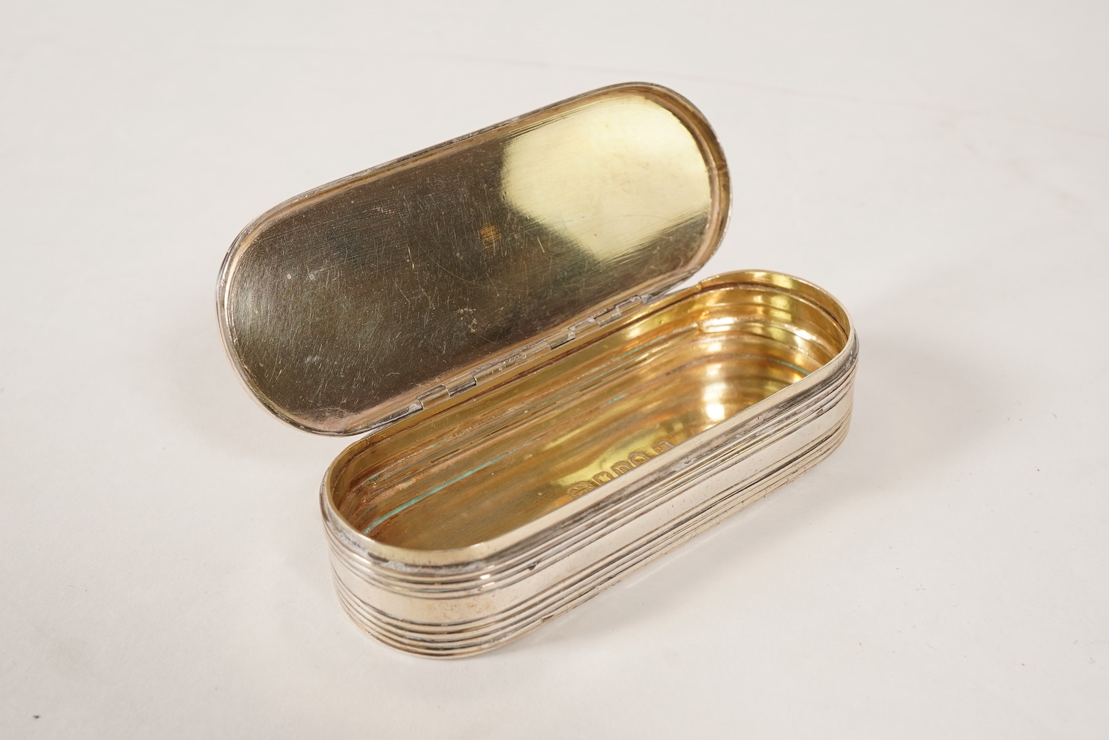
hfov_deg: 43.6
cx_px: 554
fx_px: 1386
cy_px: 370
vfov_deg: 29.9
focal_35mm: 45
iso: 400
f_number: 16
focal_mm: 30
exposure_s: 1/125
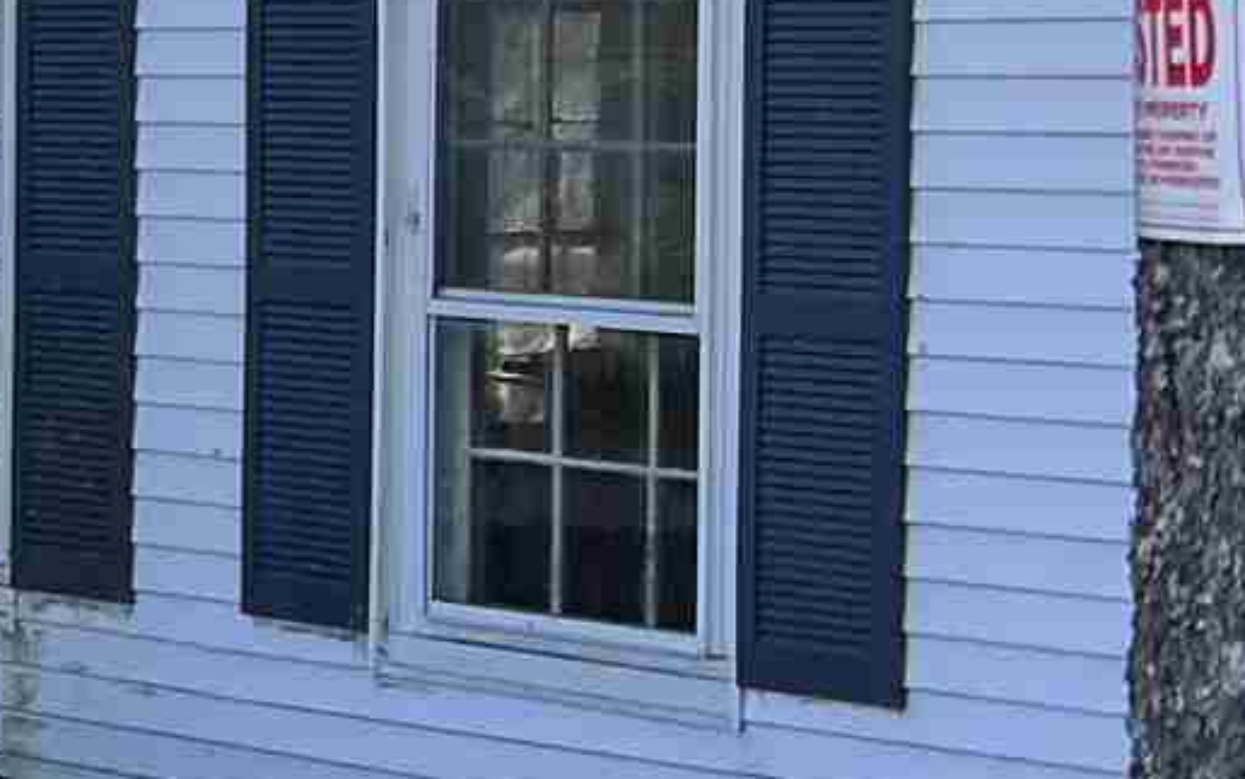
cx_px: -2121
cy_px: 24
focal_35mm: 164
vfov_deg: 8.0
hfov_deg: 10.3
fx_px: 5567
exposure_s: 1/1344
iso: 50
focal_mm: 5.7
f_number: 1.5
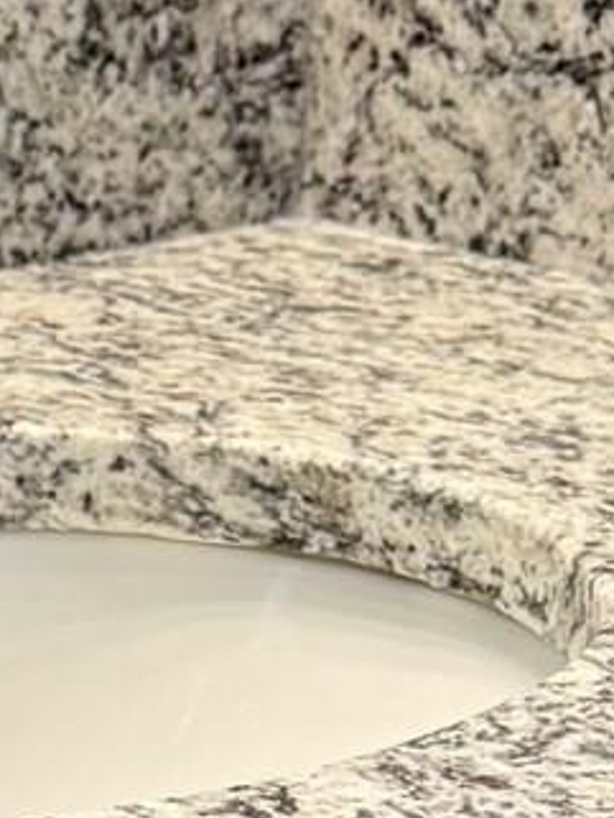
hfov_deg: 8.5
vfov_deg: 10.0
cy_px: 1988
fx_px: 4065
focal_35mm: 172
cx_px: -107
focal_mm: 6.76
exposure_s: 1/120
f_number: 1.78
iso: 100
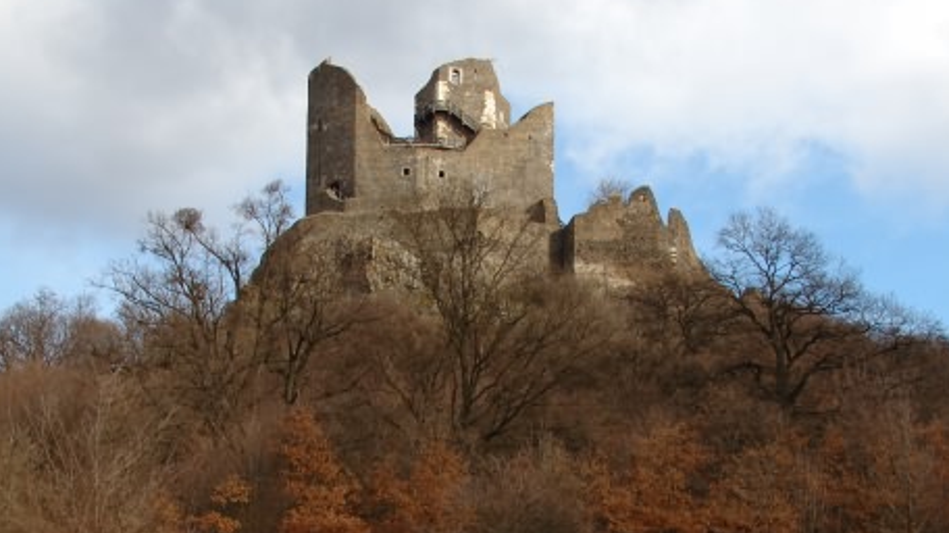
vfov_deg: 19.2
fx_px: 1559
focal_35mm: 62
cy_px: 429
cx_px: 447
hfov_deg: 33.8
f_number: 9
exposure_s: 1/250
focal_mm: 20
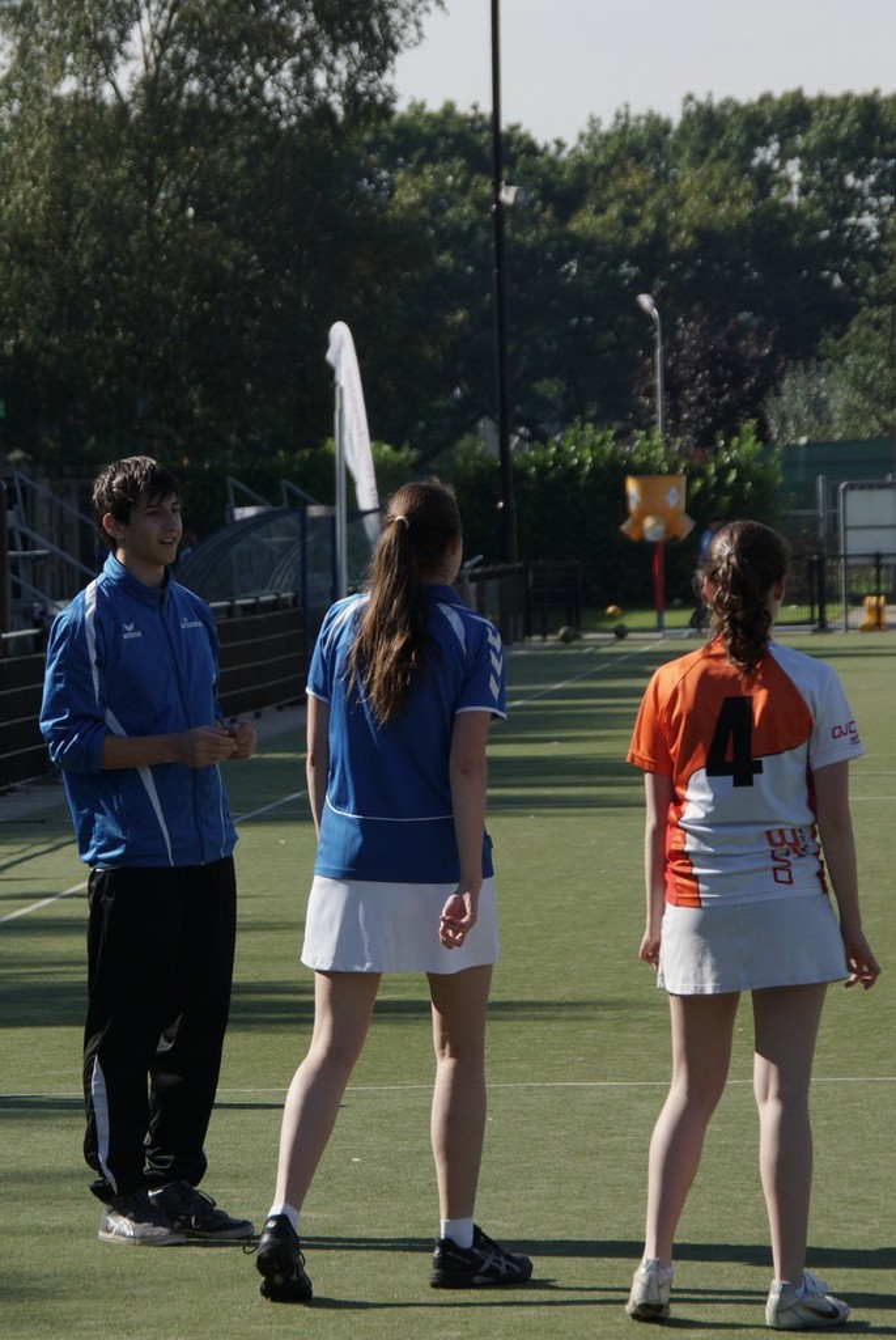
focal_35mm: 135
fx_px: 5028
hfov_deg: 10.2
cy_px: 670
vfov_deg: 15.2
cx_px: 448
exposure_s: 1/800
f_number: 7.1
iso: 200
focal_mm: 90
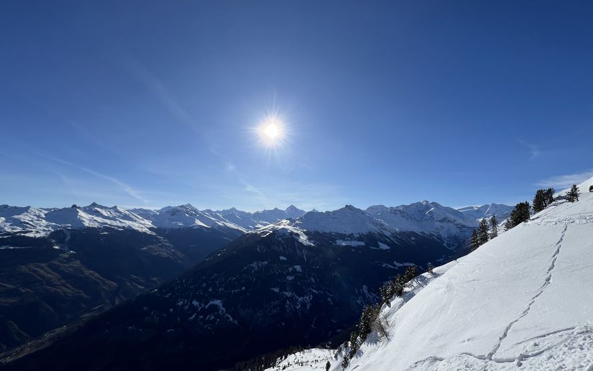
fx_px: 226
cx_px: 301
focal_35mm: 14
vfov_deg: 78.6
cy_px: 191
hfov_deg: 105.3
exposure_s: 1/5236
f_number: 1.8
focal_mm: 1.57
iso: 32
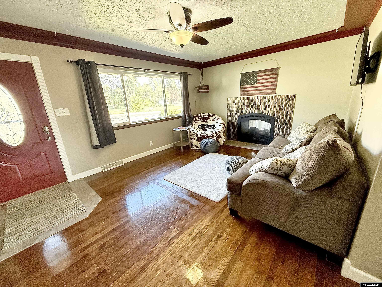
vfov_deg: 85.7
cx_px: 191
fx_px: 154
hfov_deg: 102.1
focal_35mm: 14
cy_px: 144
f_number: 2.2
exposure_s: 1/120
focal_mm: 2.22
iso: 500
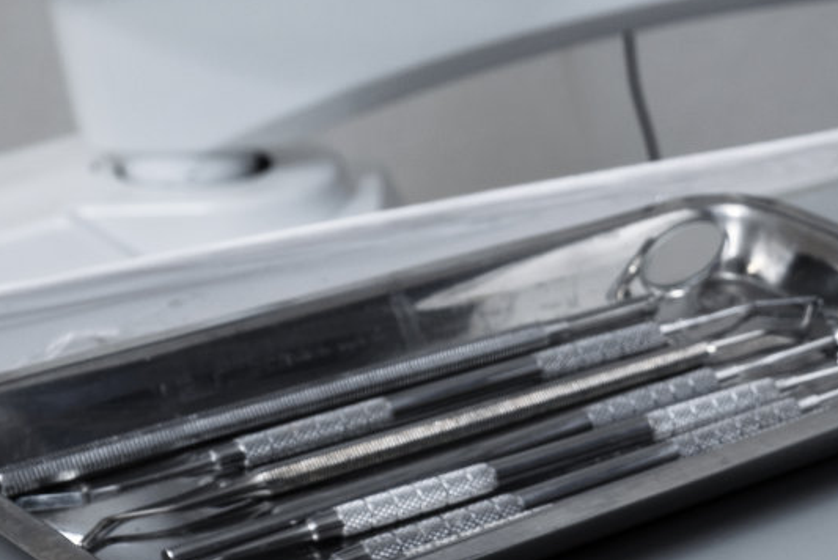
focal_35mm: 99
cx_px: 1113
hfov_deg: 19.0
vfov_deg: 13.2
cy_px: 805
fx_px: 2306
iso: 100
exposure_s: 1/100
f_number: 8
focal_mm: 22
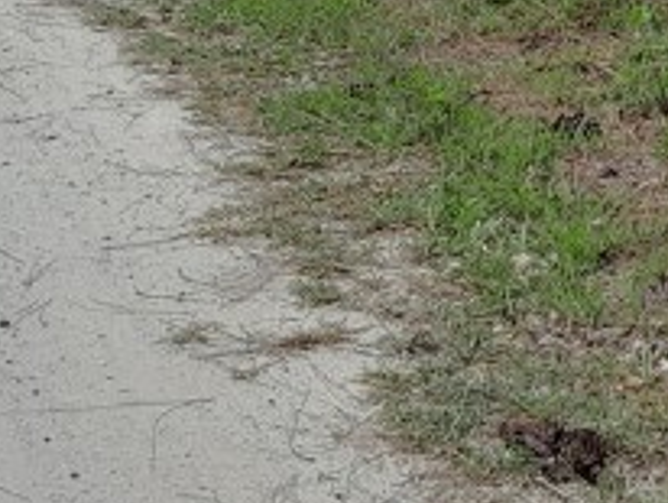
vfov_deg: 10.8
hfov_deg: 13.9
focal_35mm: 134
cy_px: -178
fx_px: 2589
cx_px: 963
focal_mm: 4
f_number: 1.8
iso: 40
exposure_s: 1/171
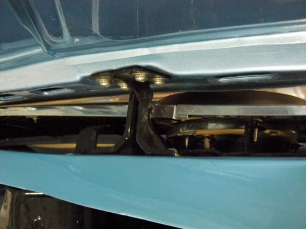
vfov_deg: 39.7
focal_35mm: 36
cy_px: 114
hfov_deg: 51.4
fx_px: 318
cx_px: 153
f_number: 2.8
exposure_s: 1/10
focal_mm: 6
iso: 800
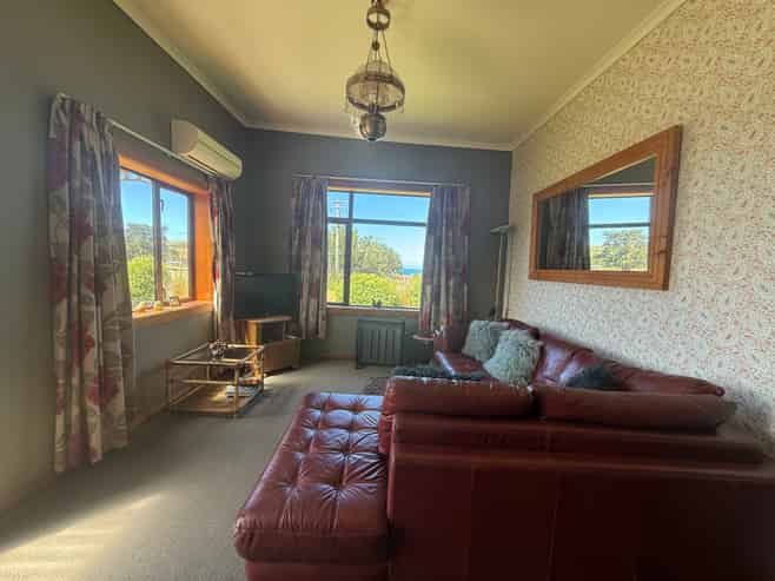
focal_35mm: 14
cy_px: 290
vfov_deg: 85.6
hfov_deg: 102.1
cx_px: 388
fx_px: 313
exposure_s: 1/99
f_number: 2.2
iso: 64
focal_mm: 2.22
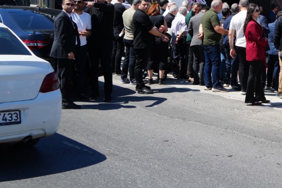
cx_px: 286
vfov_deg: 19.1
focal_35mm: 69
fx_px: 540
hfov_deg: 27.5
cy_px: -5
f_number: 4.5
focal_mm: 32
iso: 100
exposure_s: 1/640
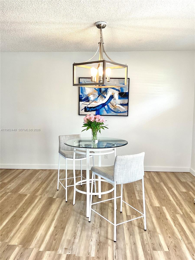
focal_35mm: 31
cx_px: 98
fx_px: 233
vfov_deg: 58.4
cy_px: 130
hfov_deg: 45.4
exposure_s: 1/120
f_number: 2.4
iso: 80
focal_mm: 3.3
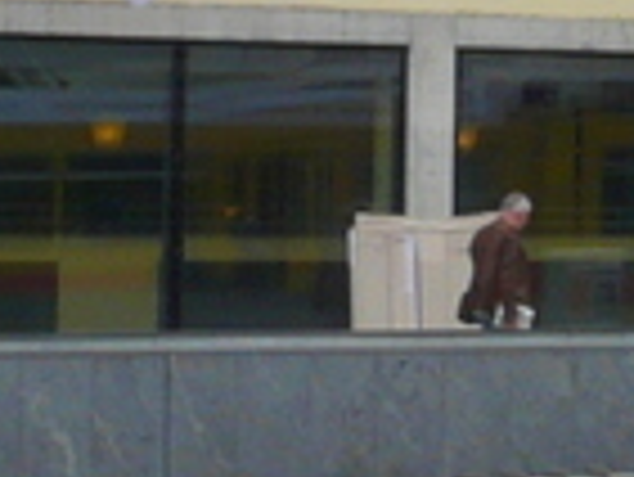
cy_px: 112
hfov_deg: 8.0
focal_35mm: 199
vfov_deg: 7.5
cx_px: 2140
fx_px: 3648
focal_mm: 4.6
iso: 100
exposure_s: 1/320
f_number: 5.6
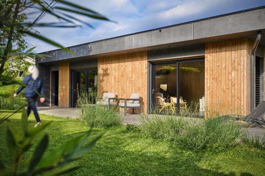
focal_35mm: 35
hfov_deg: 54.4
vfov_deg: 37.8
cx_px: 132
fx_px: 258
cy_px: 88
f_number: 8
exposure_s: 1/400
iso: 200
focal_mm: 35
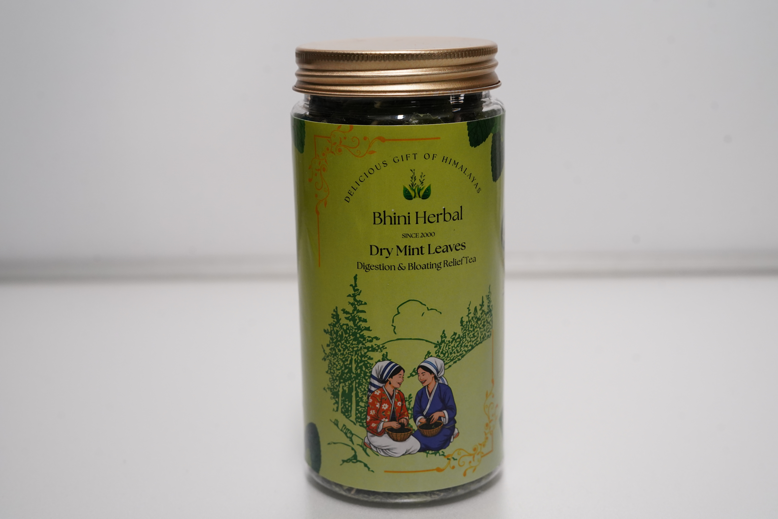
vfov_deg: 27.0
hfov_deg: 39.6
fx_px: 1080
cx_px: 389
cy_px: 260
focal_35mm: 50
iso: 2000
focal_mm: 50
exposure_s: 1/200
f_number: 6.3
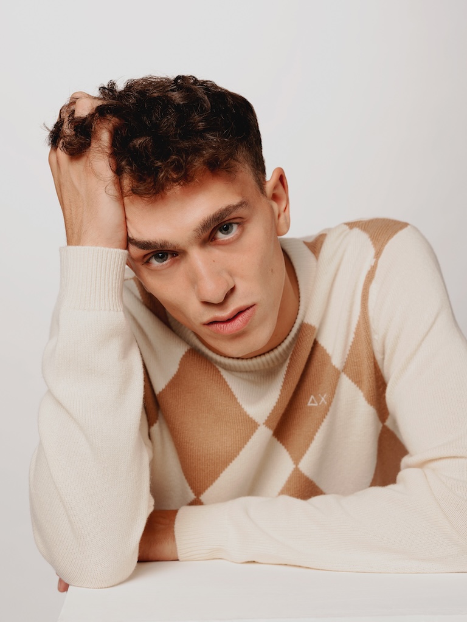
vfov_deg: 30.7
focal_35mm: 63
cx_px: 234
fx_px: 1133
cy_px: 311
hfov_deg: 23.3
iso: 100
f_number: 7.1
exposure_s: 1/125
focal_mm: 80
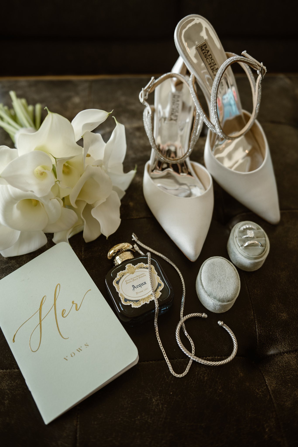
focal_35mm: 31
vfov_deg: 60.3
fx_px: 385
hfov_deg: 42.3
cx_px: 149
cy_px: 224
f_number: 2.8
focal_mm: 31
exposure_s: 1/160
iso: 320
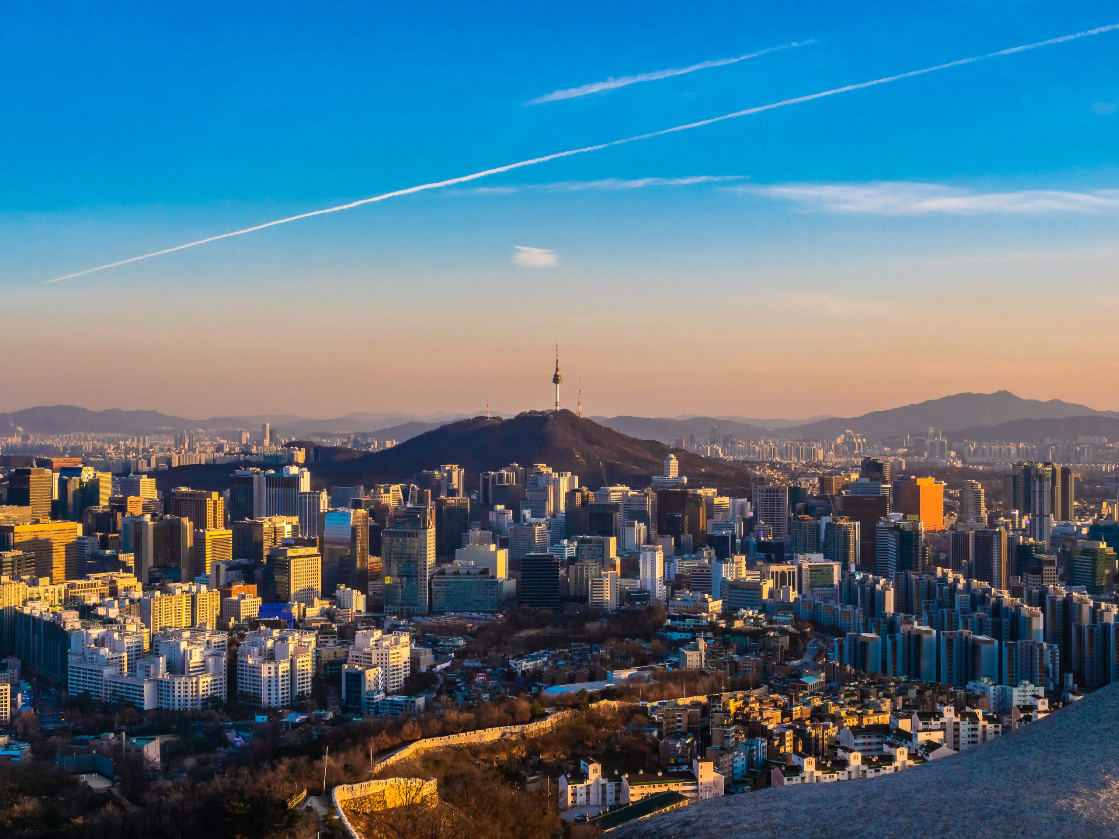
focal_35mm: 48
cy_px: 420
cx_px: 560
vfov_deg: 30.3
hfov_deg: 39.7
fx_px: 1552
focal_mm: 24
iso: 200
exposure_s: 1/125
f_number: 11
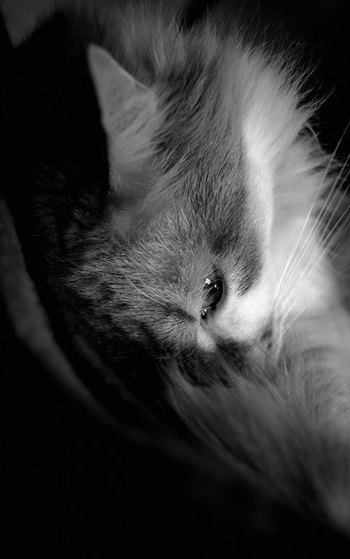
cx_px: 182
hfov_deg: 34.4
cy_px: 280
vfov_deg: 52.7
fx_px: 565
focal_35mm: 37
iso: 1000
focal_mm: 24
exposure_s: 1/50
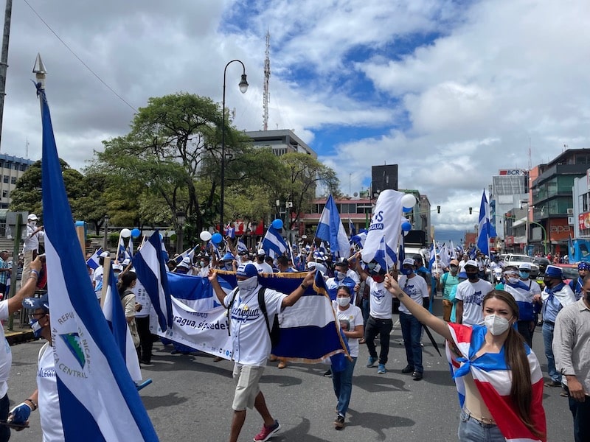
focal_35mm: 26
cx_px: 295
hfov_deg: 67.3
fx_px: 443
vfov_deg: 53.1
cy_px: 221
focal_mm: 4.2
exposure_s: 1/6135
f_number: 1.6
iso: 32
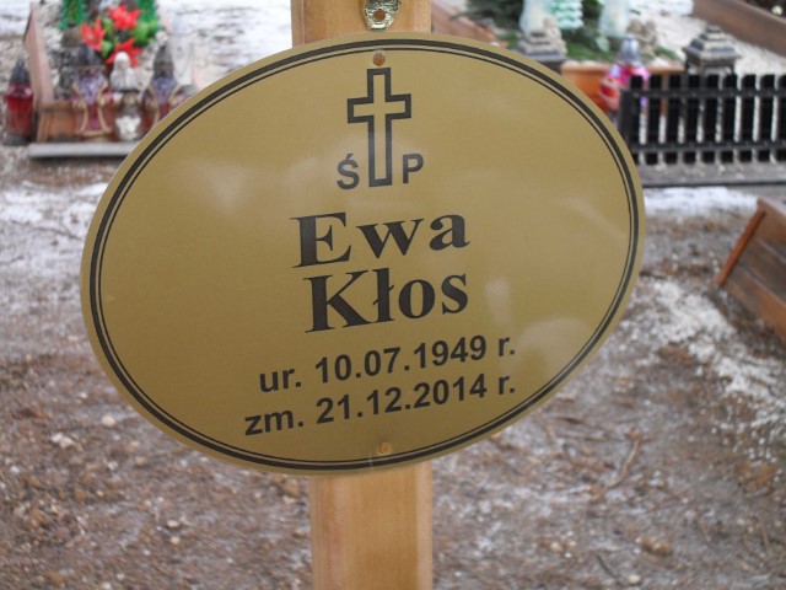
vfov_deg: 25.7
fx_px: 1294
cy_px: 295
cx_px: 393
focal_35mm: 57
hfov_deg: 33.8
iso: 100
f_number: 4.3
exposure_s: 1/60
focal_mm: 10.1
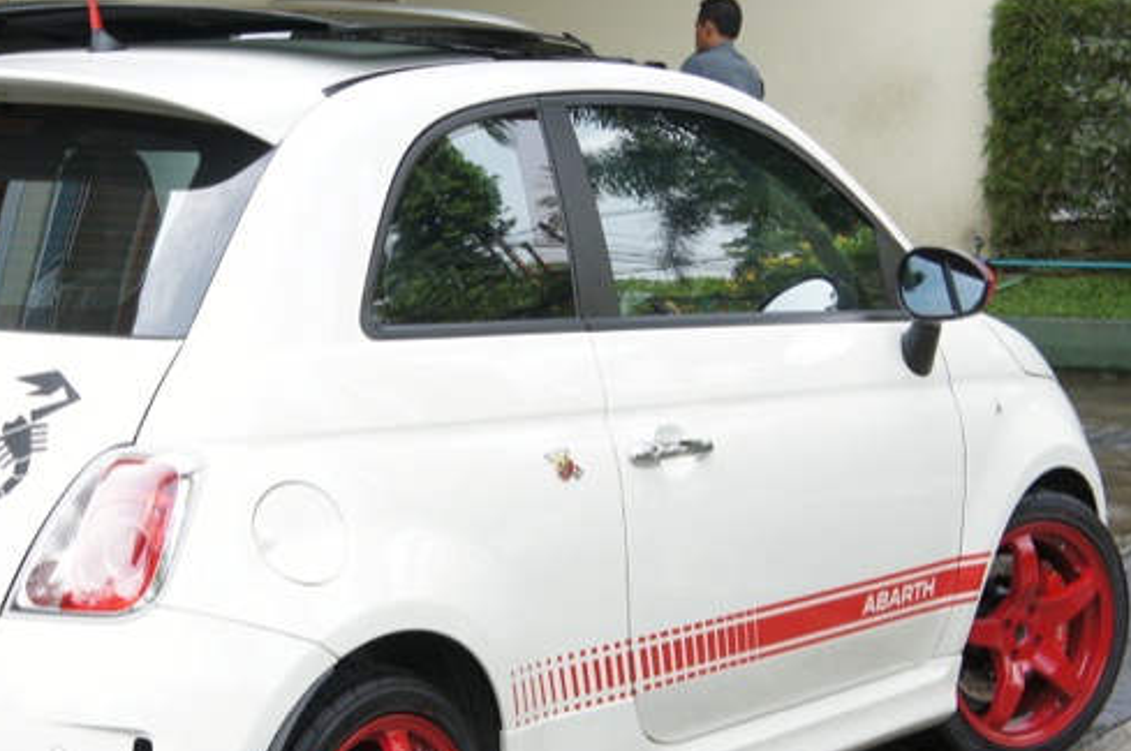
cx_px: 303
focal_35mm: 86
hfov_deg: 23.5
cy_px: 567
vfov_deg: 15.8
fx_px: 2693
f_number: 5.6
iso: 200
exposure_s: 1/100
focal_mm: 35
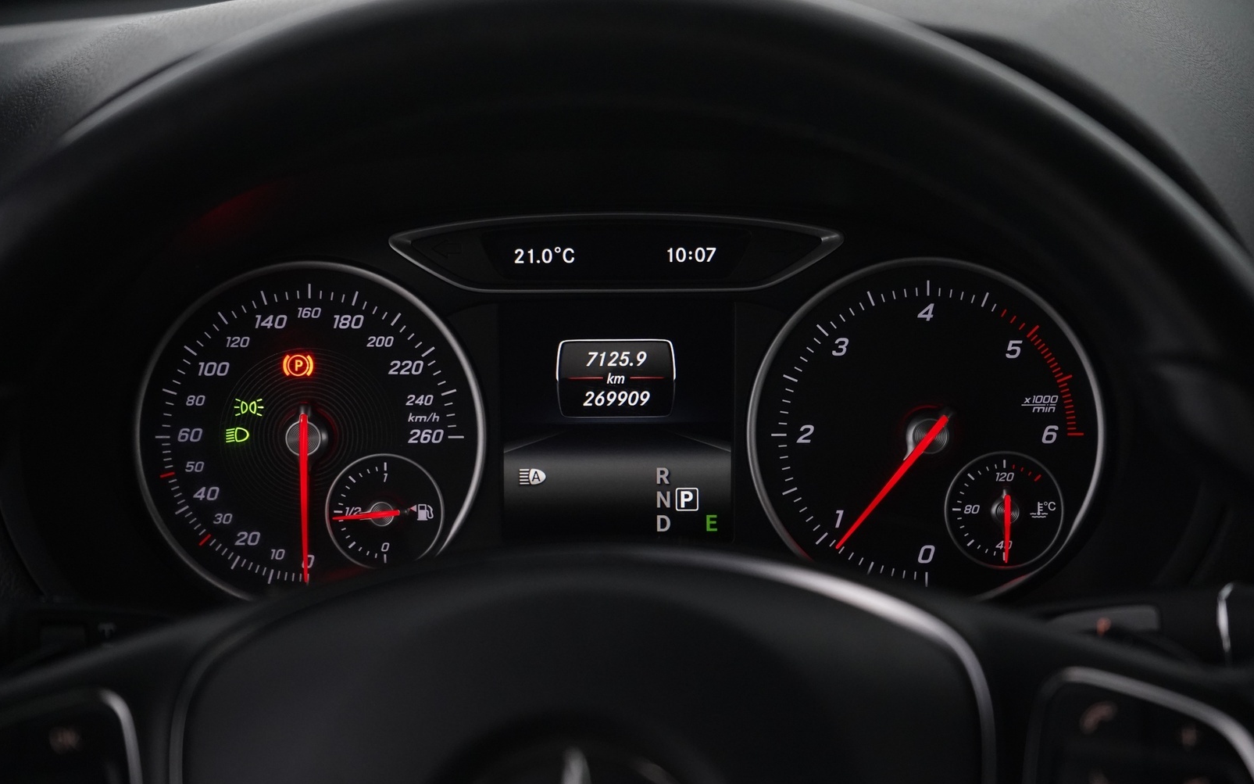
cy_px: 397
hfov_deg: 28.6
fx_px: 2461
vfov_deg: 18.1
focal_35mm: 72
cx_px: 626
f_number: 5.6
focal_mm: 70
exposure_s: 1/60
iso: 4000
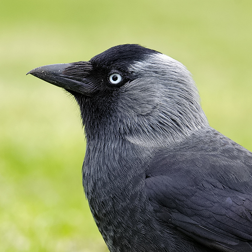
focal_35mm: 911
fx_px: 7503
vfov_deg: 1.9
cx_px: 141
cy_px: 176
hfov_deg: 1.9
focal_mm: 300
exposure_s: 1/320
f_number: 9
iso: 1250
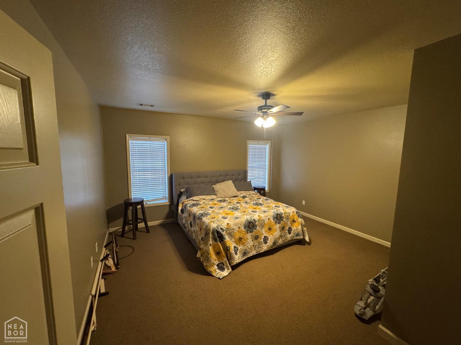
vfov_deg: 85.7
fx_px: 186
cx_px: 230
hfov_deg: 102.1
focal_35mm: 14
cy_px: 172
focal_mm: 2.22
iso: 640
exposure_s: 1/60
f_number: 2.2
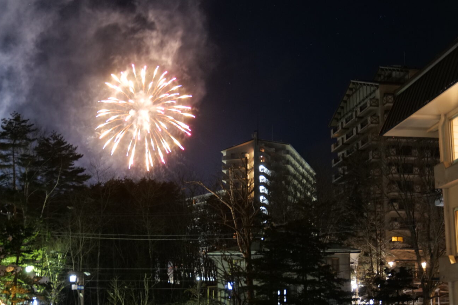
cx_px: 192
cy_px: 211
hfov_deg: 37.4
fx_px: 674
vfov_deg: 25.3
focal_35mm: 53
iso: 2500
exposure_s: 1/2
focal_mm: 36
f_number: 2.8
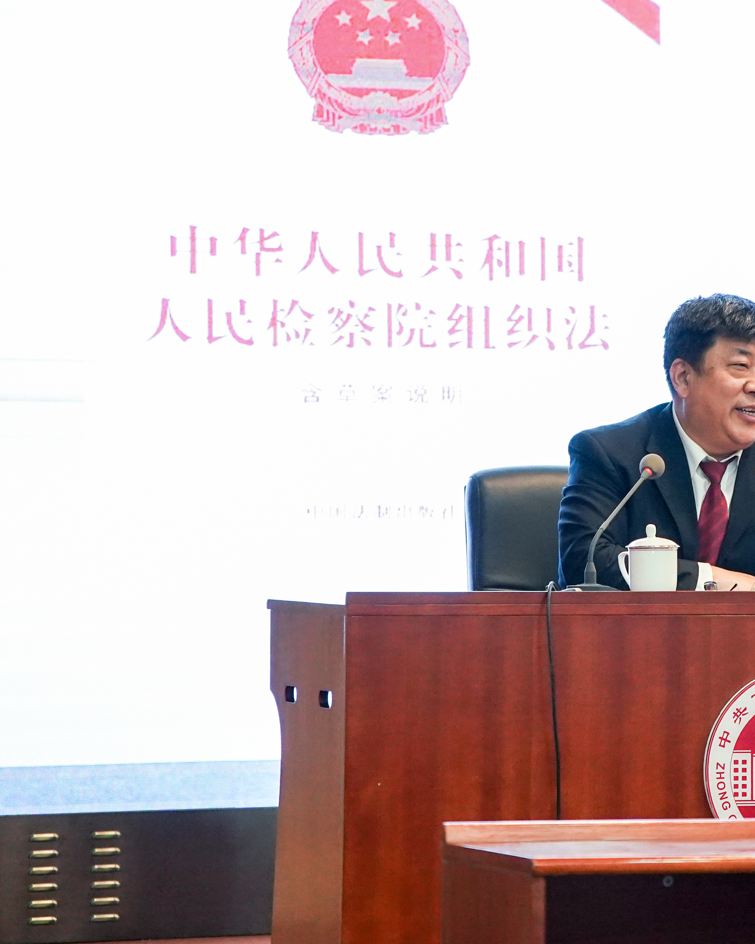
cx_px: 678
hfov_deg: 8.8
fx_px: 4887
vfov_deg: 11.0
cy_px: 472
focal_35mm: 175
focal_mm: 83
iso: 3200
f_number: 4
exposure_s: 1/250
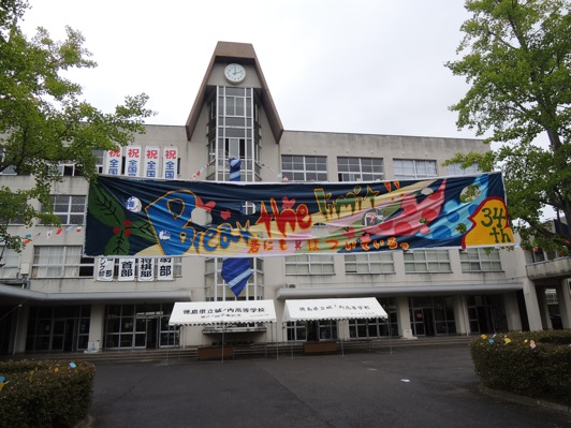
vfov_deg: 56.8
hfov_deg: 71.6
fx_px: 396
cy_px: 214
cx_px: 286
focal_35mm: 24
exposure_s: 1/250
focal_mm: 4.3
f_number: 2.8
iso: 100
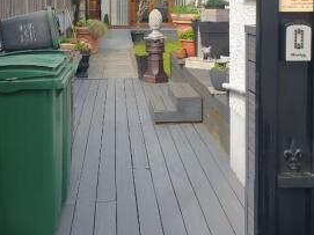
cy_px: 34
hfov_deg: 34.3
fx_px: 508
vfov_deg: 25.5
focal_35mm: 56
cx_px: 130
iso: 50
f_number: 2.4
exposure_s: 1/878
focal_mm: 4.3
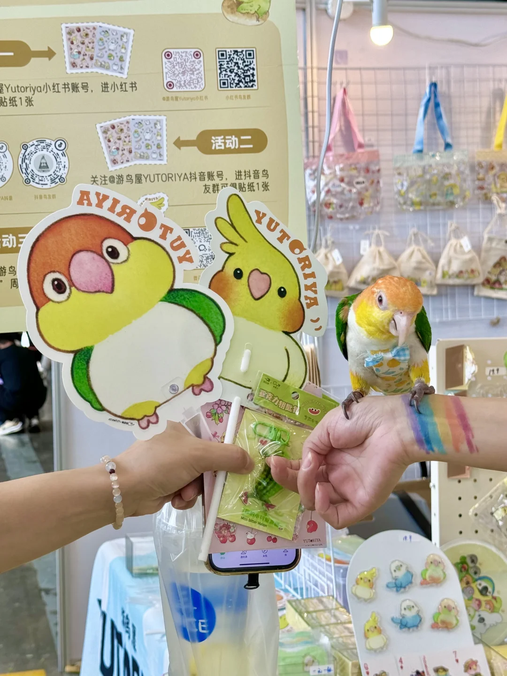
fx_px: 937
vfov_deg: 39.7
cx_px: 254
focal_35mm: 48
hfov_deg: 30.3
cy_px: 338
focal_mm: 6.76
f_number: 1.78
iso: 50
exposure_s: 1/125
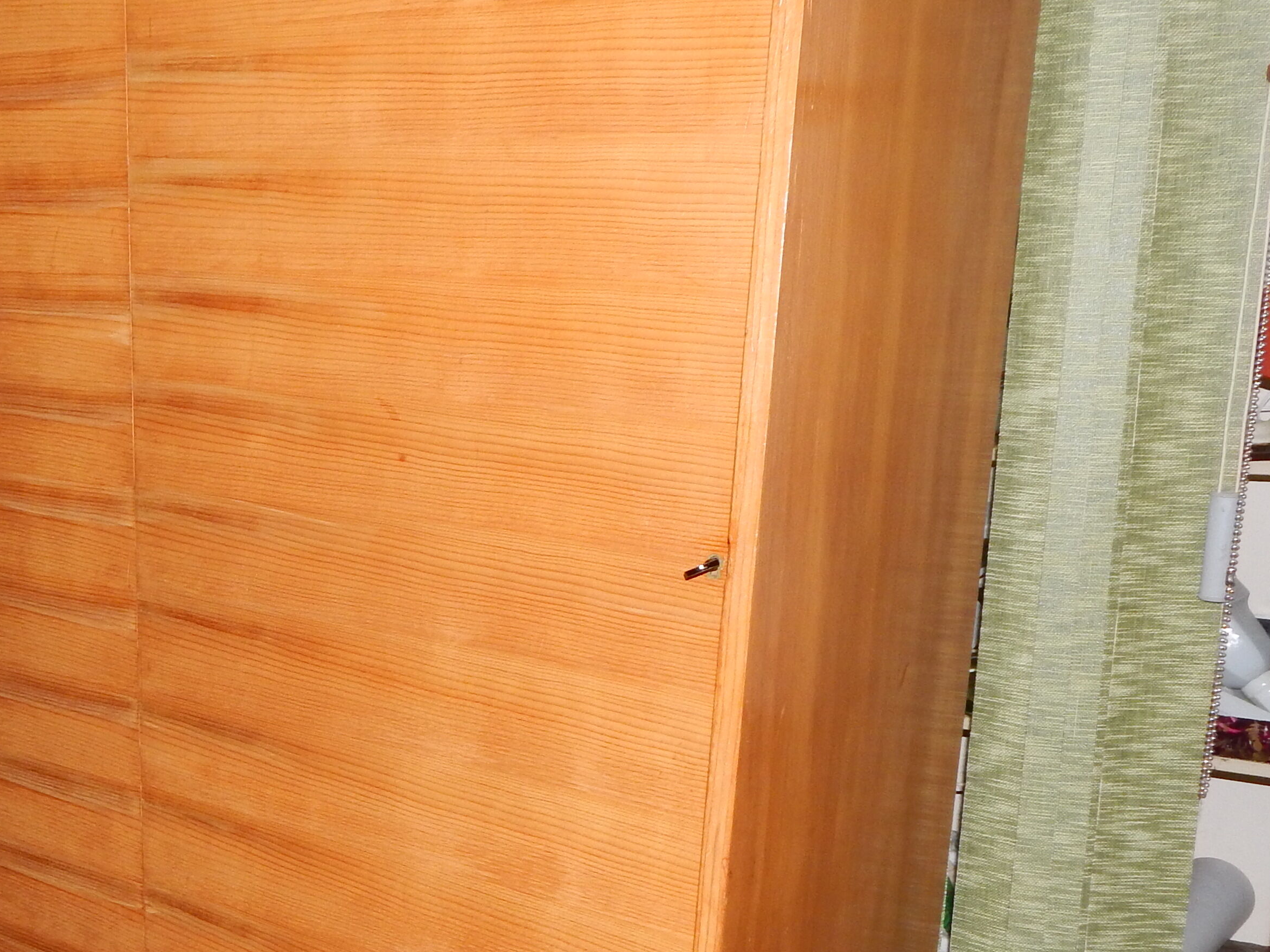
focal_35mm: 43
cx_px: 261
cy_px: 659
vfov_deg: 33.2
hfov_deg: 42.0
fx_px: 1577
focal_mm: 4
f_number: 3
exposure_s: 1/30
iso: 200
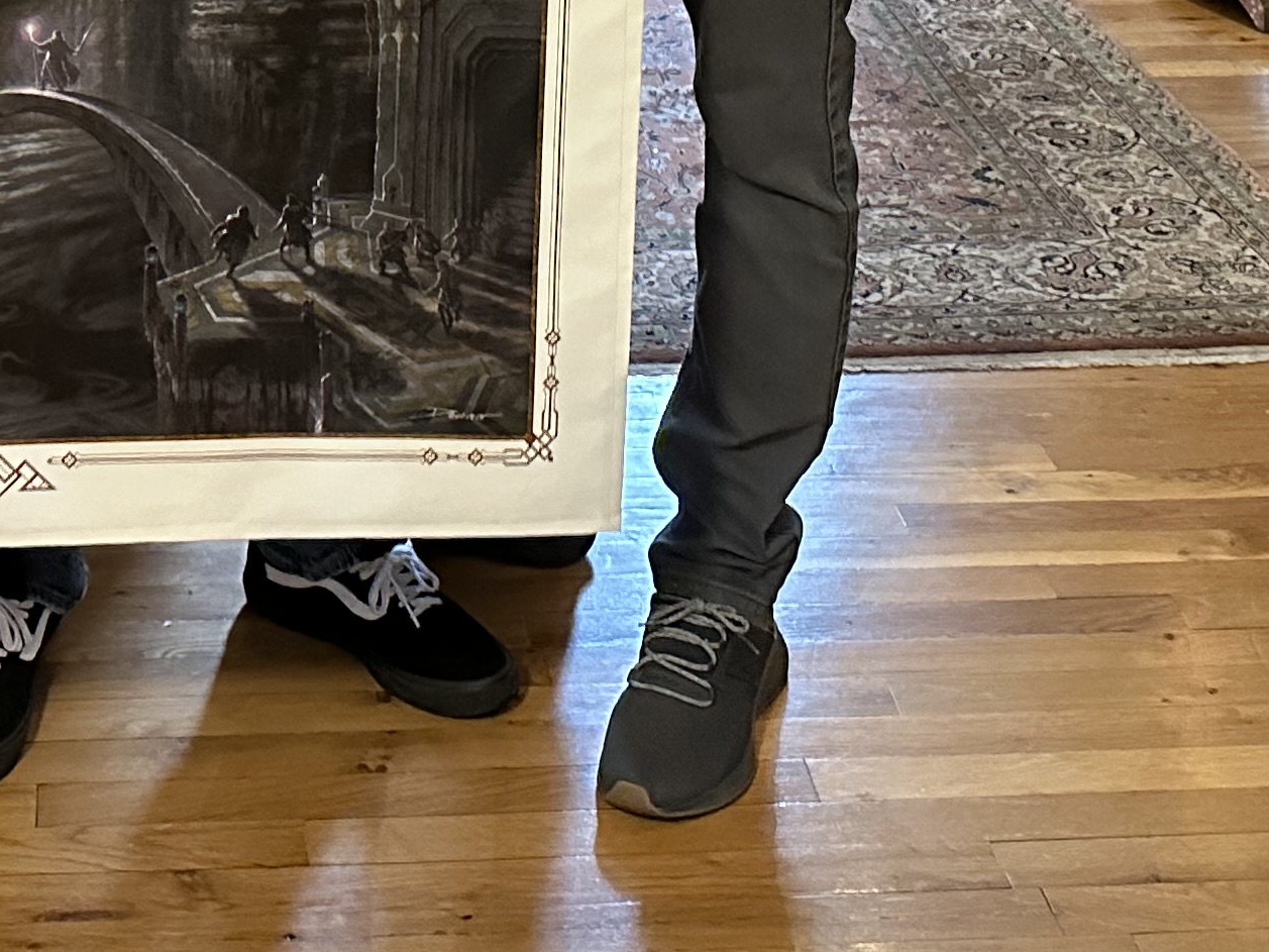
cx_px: 333
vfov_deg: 17.3
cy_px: -465
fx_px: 2823
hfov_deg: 25.1
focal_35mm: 77
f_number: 1.78
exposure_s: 1/60
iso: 640
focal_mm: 6.86
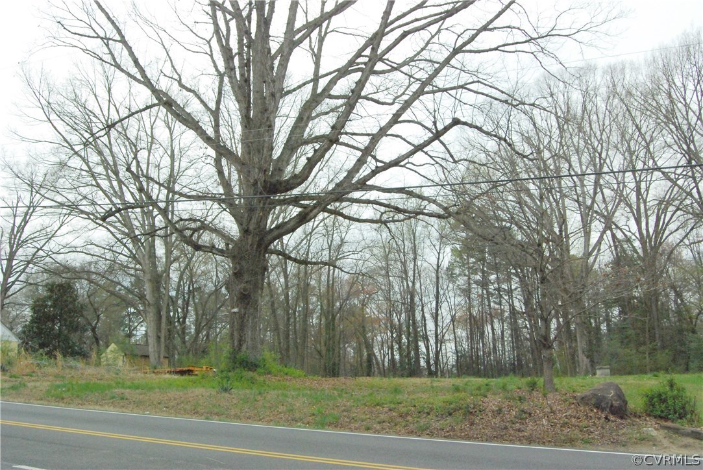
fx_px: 674
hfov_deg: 55.1
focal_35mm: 34
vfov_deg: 38.4
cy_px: 235
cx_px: 352
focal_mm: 23
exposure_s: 1/3200
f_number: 8
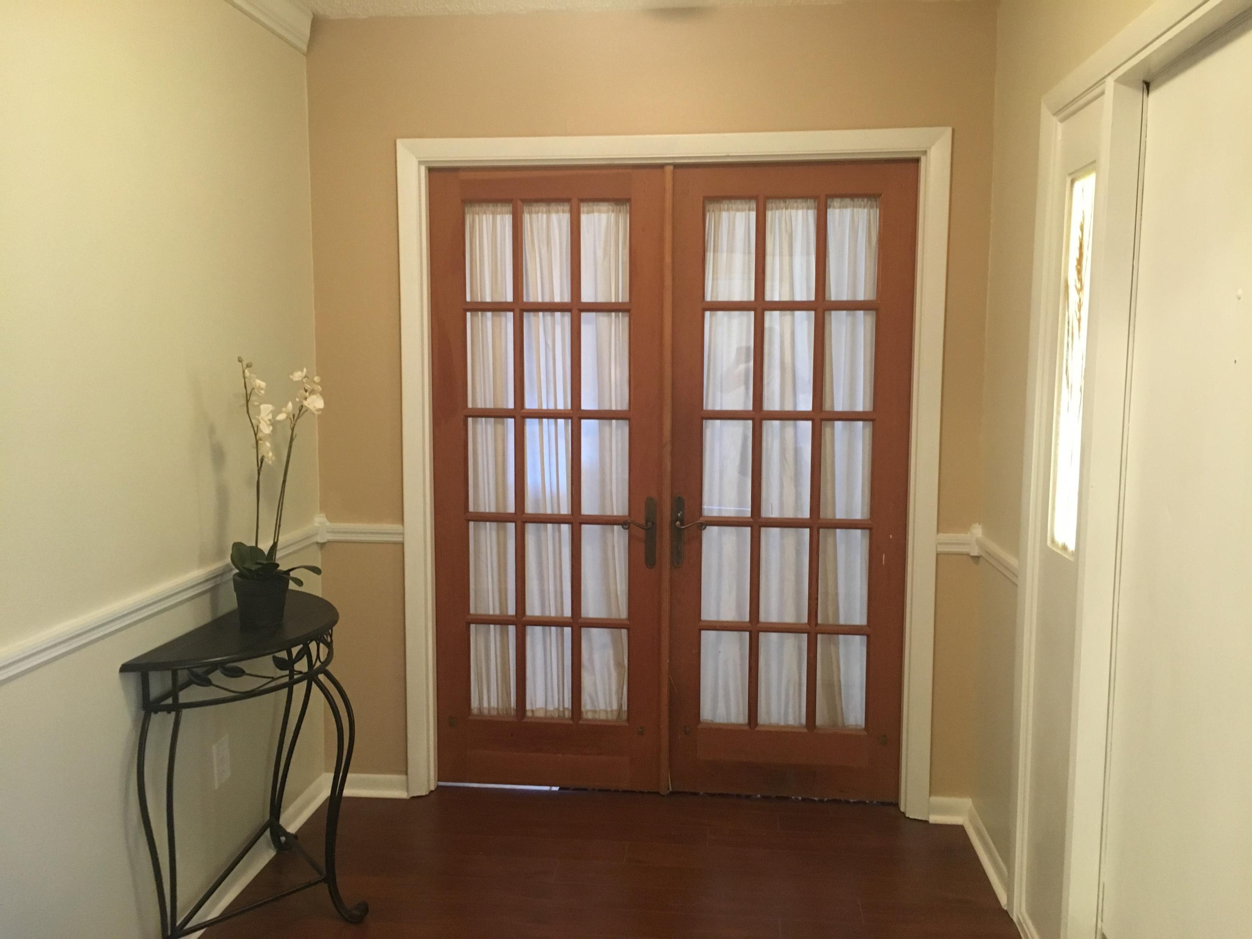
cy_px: 470
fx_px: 1049
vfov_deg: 48.2
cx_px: 626
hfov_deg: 61.7
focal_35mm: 29
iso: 200
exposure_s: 1/17
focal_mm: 4.15
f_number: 2.2
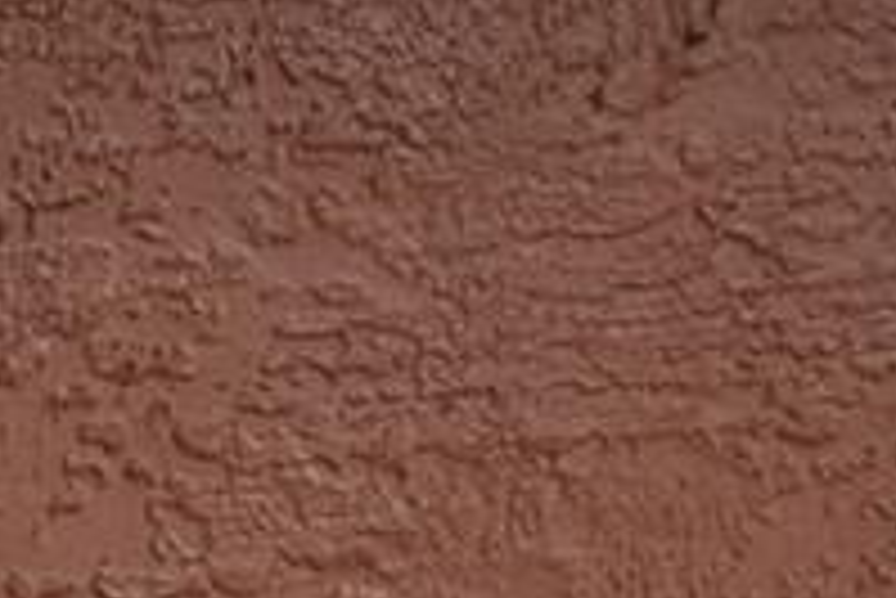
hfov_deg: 7.1
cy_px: 1385
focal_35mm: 271
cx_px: -1373
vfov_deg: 5.0
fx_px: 6739
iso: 140
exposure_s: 1/125
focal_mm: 35
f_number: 5.6
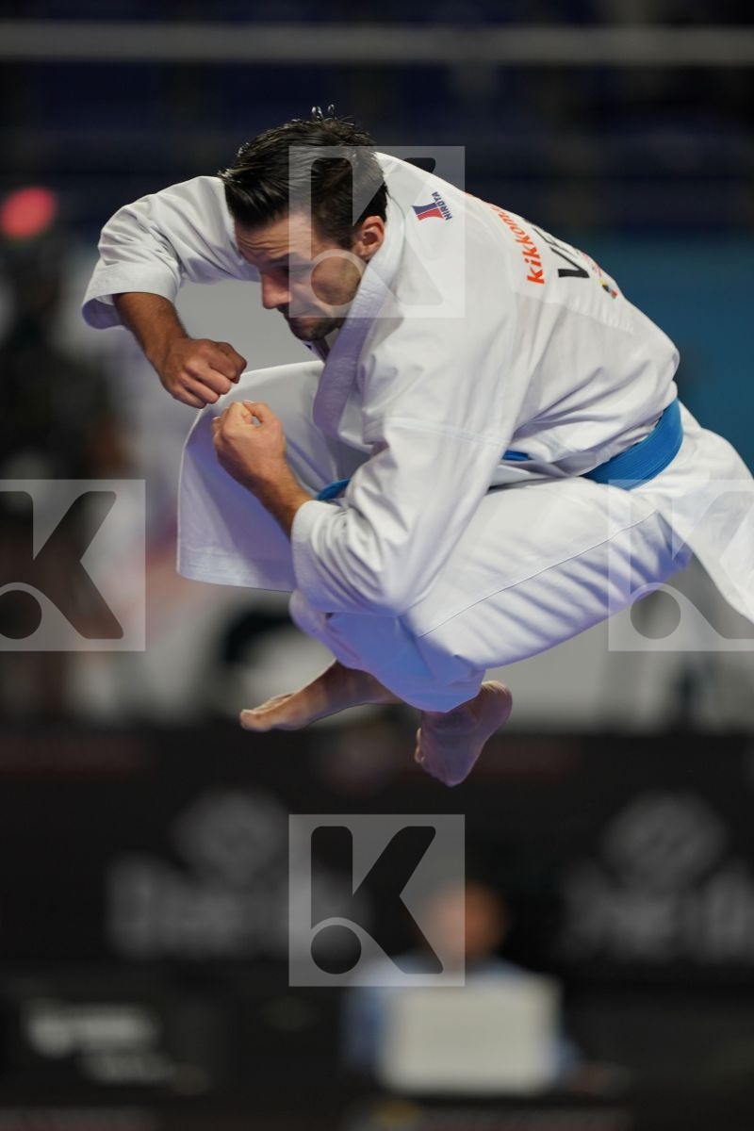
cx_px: 377
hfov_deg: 3.4
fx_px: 12566
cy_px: 566
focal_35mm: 400
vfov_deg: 5.2
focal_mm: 400
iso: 800
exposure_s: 1/500
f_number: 2.8
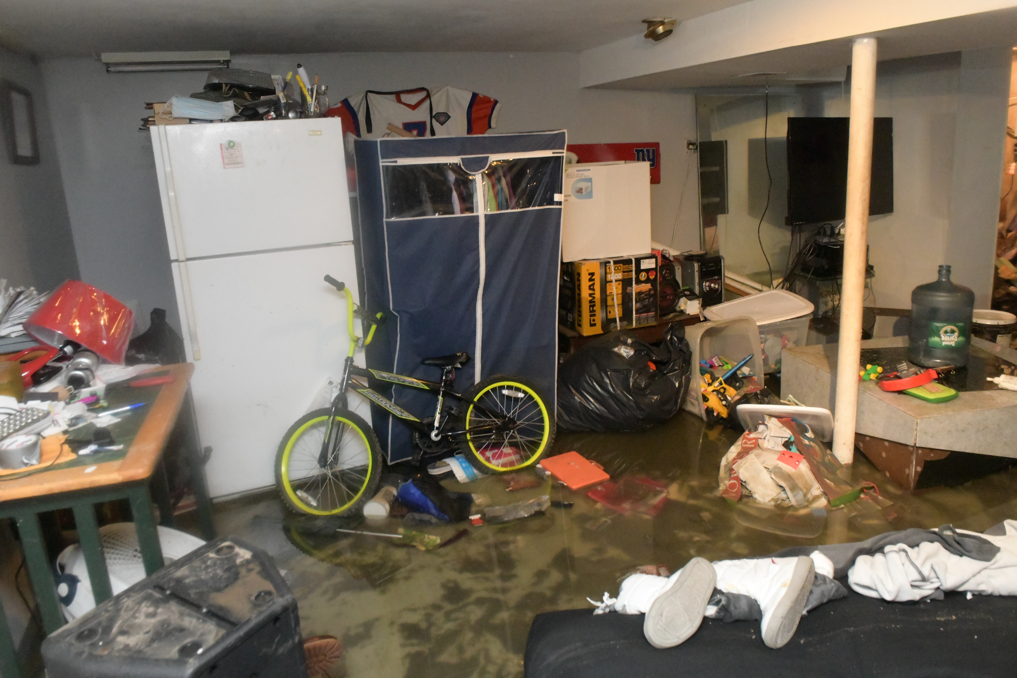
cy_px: 339
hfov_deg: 73.7
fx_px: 678
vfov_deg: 53.1
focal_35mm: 24
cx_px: 508
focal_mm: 24
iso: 16000
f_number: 6.3
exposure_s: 1/60
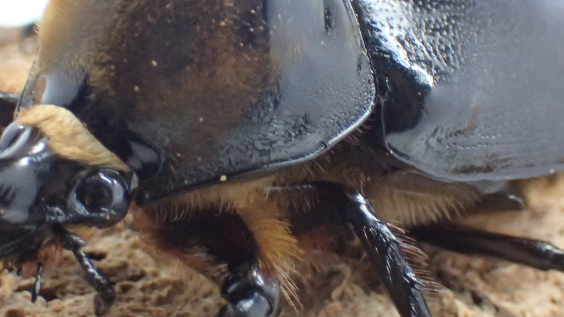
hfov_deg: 20.2
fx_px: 1585
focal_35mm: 106
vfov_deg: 11.4
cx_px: 235
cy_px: 67
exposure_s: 1/80
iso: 800
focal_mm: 11.78
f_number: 3.8
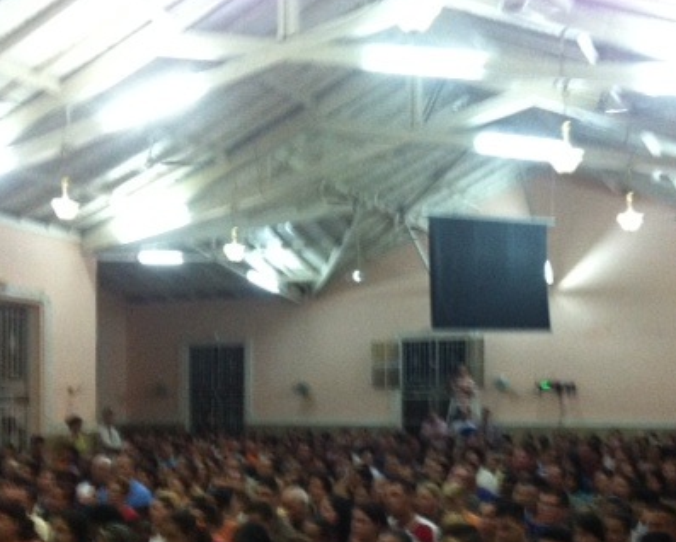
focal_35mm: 55
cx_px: 375
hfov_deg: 34.1
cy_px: 372
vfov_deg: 27.4
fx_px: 1101
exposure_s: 1/17
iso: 320
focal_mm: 3.85
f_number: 2.8
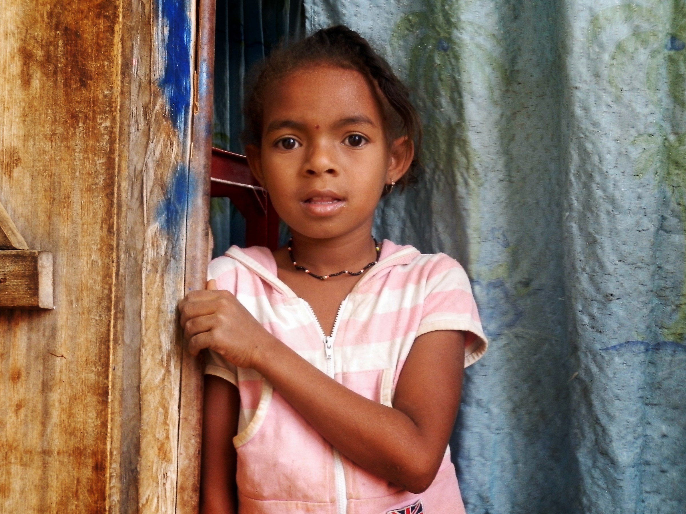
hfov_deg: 41.2
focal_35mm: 46
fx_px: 912
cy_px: 257
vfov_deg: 31.5
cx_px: 343
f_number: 4.2
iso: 200
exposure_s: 1/30
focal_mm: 8.3
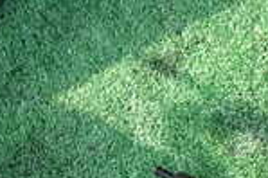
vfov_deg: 10.3
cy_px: 316
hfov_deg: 14.9
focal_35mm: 126
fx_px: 937
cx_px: 426
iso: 100
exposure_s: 1/200
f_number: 2.3
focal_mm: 5.4
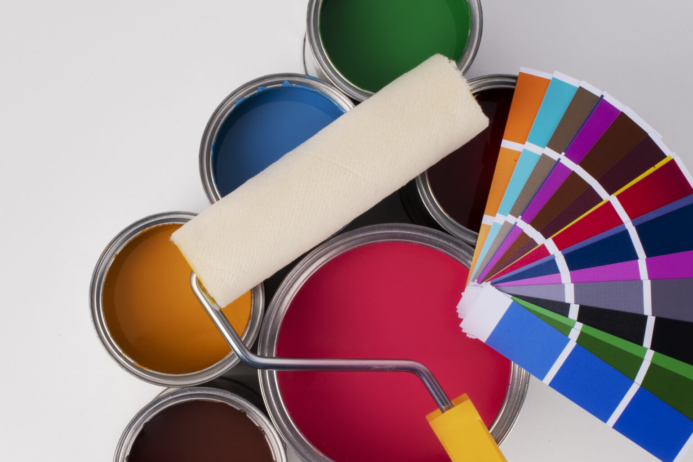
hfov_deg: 23.1
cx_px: 263
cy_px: 272
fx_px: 1694
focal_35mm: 88
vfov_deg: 15.5
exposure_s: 1/100
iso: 200
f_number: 18
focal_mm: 35
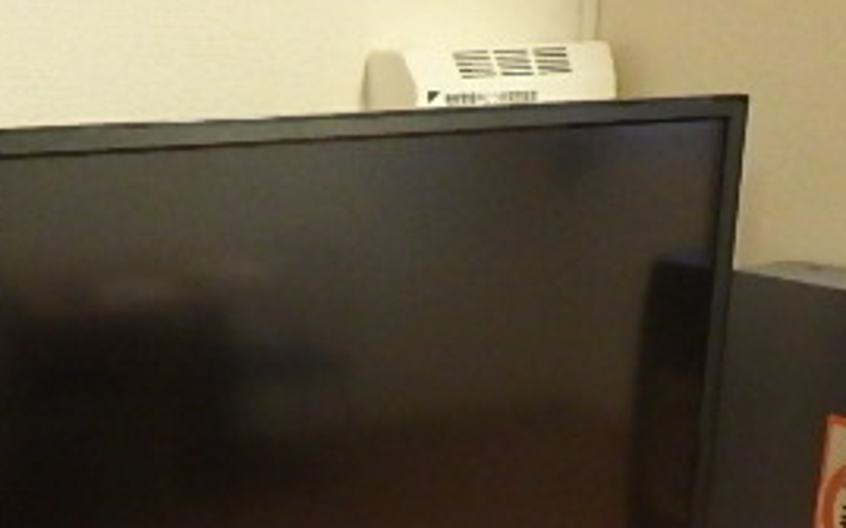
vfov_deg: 21.7
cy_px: 713
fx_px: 1222
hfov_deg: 37.9
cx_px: 305
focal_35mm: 53
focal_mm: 3.7
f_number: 3.5
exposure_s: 1/13
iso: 800
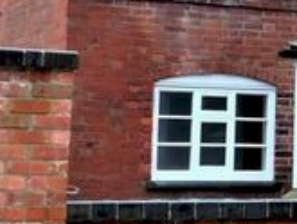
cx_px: 416
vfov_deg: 9.6
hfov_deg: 12.4
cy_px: 3
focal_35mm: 153
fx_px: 1314
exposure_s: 1/30
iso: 400
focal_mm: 6.3
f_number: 3.5
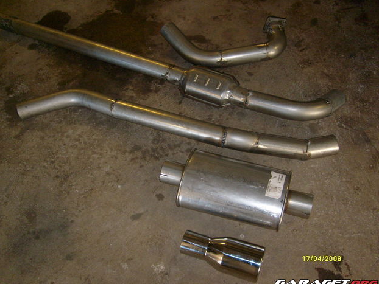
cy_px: 143
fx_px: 394
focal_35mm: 36
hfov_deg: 51.3
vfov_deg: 39.7
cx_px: 185
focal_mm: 5.8
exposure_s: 1/45
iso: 100
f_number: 2.8
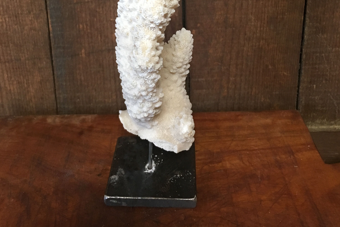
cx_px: 169
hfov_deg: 47.4
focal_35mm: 41
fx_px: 387
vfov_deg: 31.0
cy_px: 19
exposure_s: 1/33
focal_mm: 4.15
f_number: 2.2
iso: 200
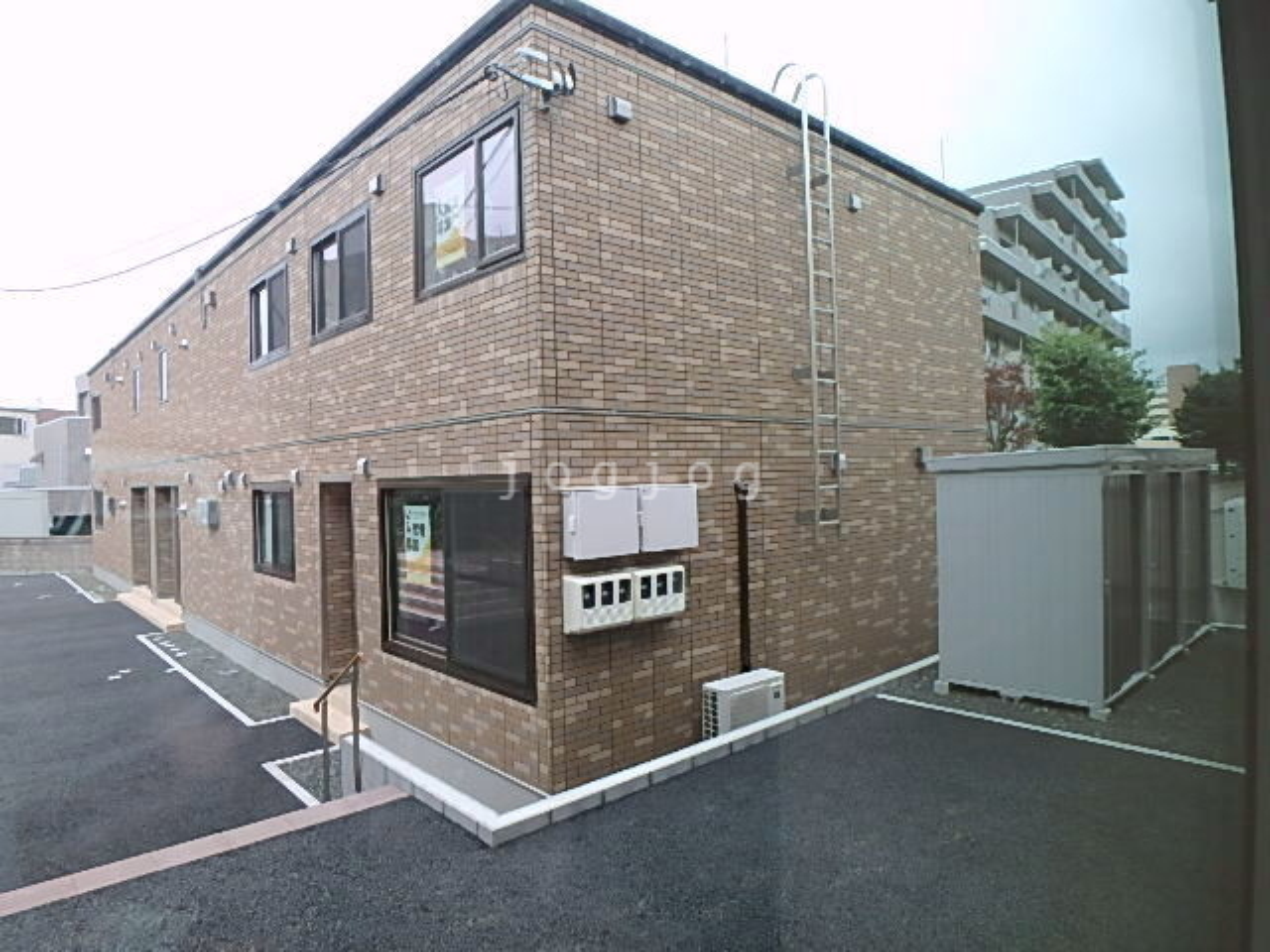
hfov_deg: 79.0
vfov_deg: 63.4
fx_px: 770
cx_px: 635
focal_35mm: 21
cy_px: 476
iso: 125
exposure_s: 1/160
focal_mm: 3.7
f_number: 3.5
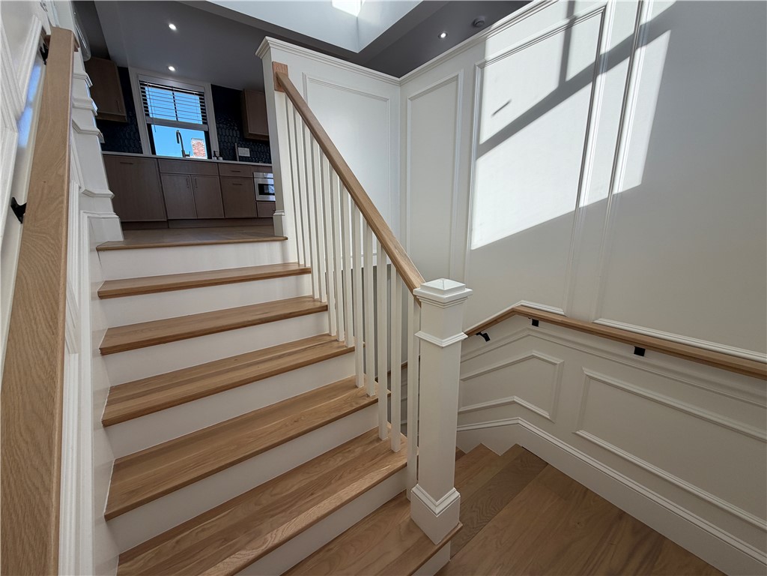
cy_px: 288
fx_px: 310
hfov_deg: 102.1
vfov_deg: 85.7
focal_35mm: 14
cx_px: 384
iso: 40
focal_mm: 2.22
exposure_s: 1/232
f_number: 2.2
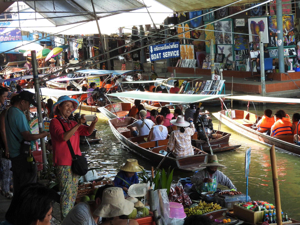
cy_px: 112
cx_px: 150
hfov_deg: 24.4
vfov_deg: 18.4
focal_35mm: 80
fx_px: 693
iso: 110
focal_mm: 14.3
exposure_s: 1/60
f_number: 4.5
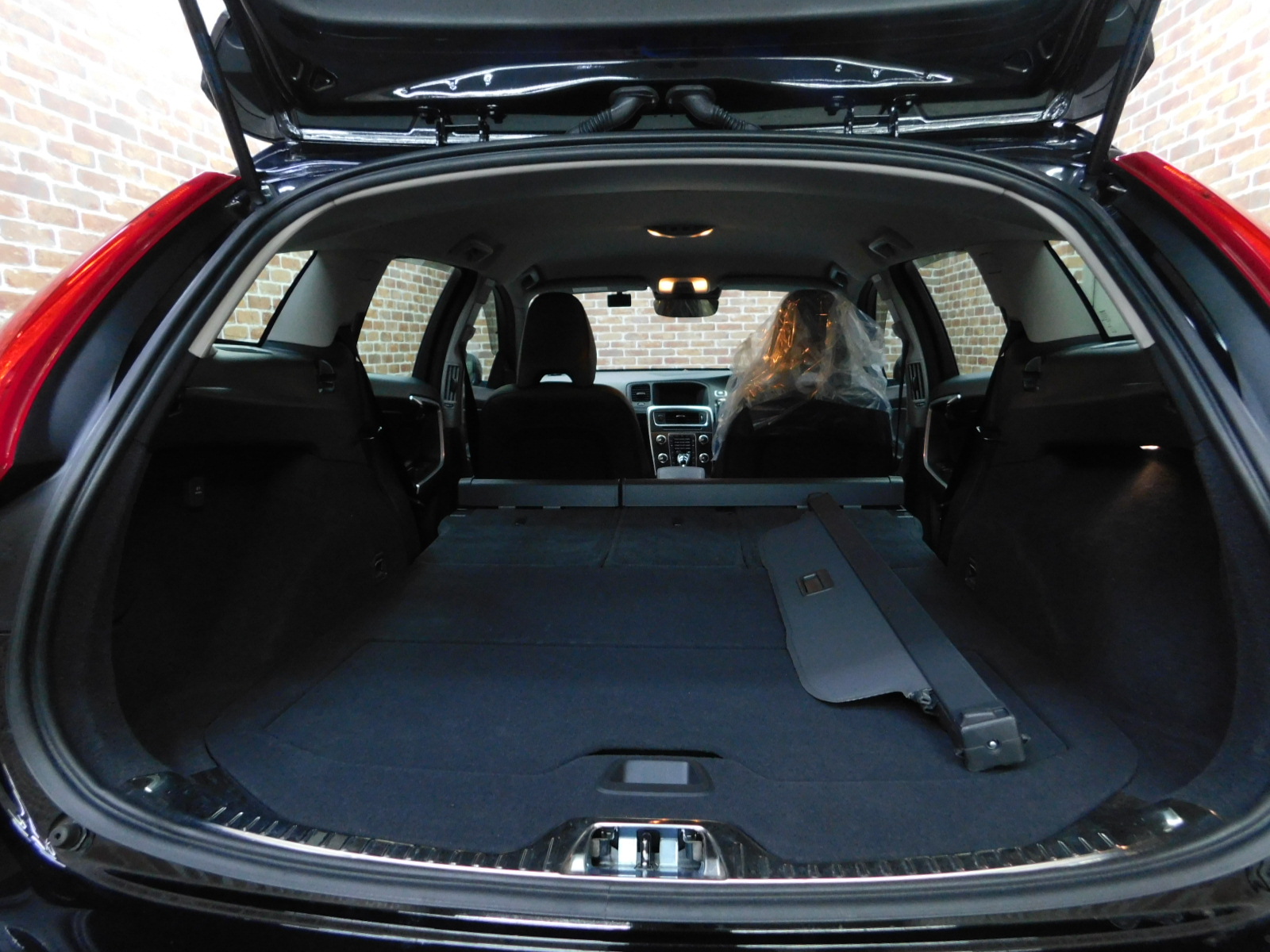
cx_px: 635
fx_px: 844
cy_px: 476
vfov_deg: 58.9
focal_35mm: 23
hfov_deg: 73.9
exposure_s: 1/25
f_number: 3
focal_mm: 4
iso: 400
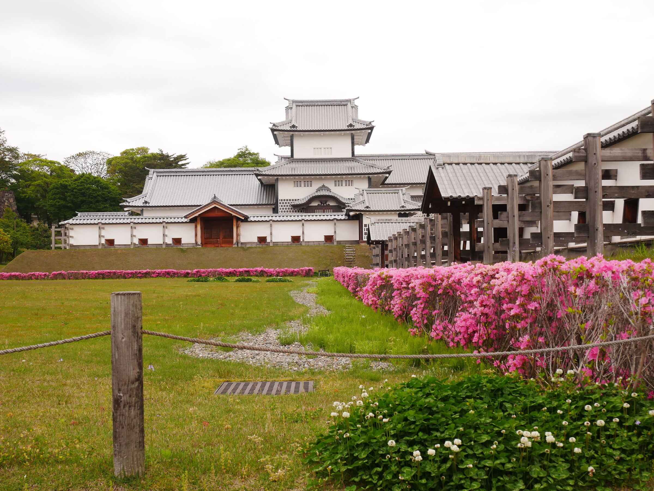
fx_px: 832
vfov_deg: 32.9
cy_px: 246
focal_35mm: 44
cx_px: 327
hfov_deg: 42.9
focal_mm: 22
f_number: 8
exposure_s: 1/60
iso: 400
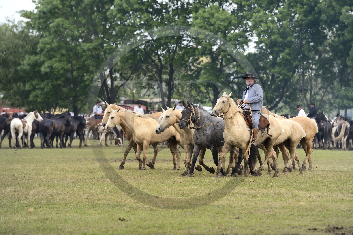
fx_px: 1961
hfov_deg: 10.3
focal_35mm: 200
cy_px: 118
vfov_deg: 6.9
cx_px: 176
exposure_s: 1/500
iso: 400
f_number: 6.3
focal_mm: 200
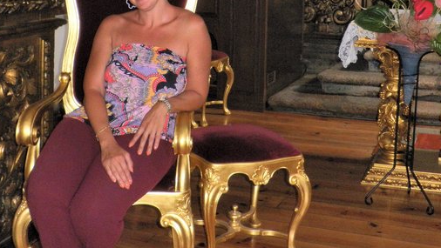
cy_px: 37
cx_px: 225
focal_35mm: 62
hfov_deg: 33.8
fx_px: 725
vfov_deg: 19.2
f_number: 3.5
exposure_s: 1/30
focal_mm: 6.3
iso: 250
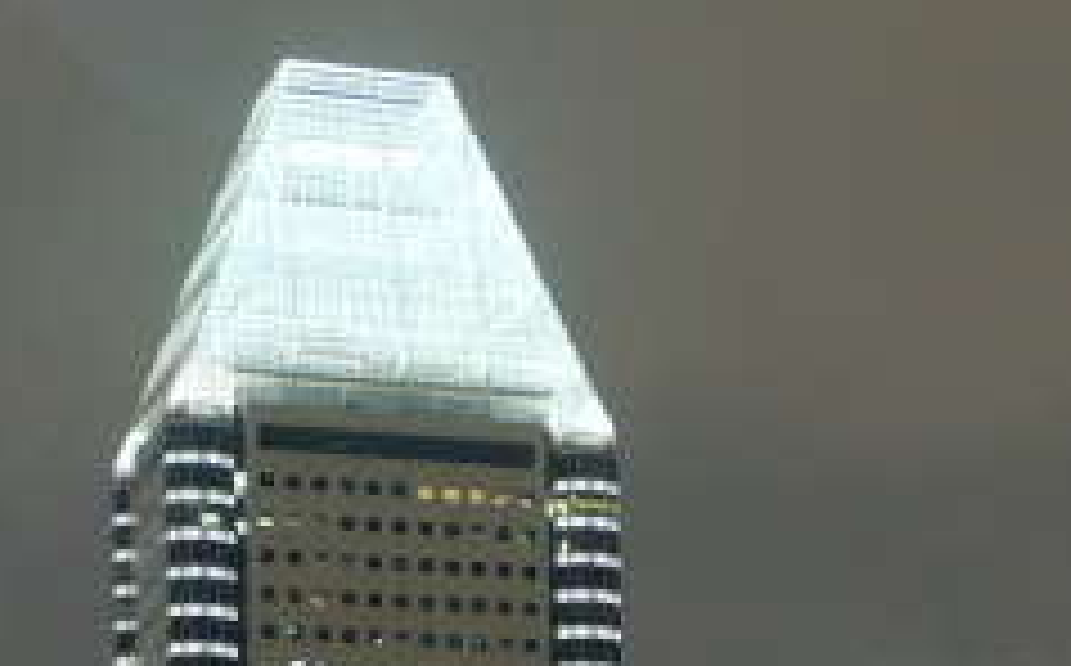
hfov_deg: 13.4
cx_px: 1714
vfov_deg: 8.5
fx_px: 4226
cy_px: 1384
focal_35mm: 145
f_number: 4
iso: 3200
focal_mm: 22.2
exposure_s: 1/4.3
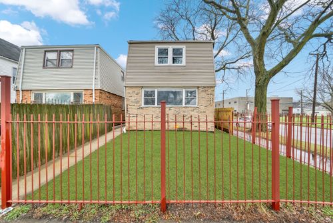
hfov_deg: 112.6
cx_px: 166
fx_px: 111
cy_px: 112
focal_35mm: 12
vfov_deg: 90.1
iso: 1000
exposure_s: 1/320
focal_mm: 12
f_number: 9
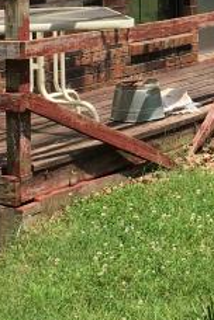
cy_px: -7
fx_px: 1132
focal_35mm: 127
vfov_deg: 15.8
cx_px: 238
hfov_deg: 10.7
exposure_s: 1/686
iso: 25
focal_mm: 4.15
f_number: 2.2
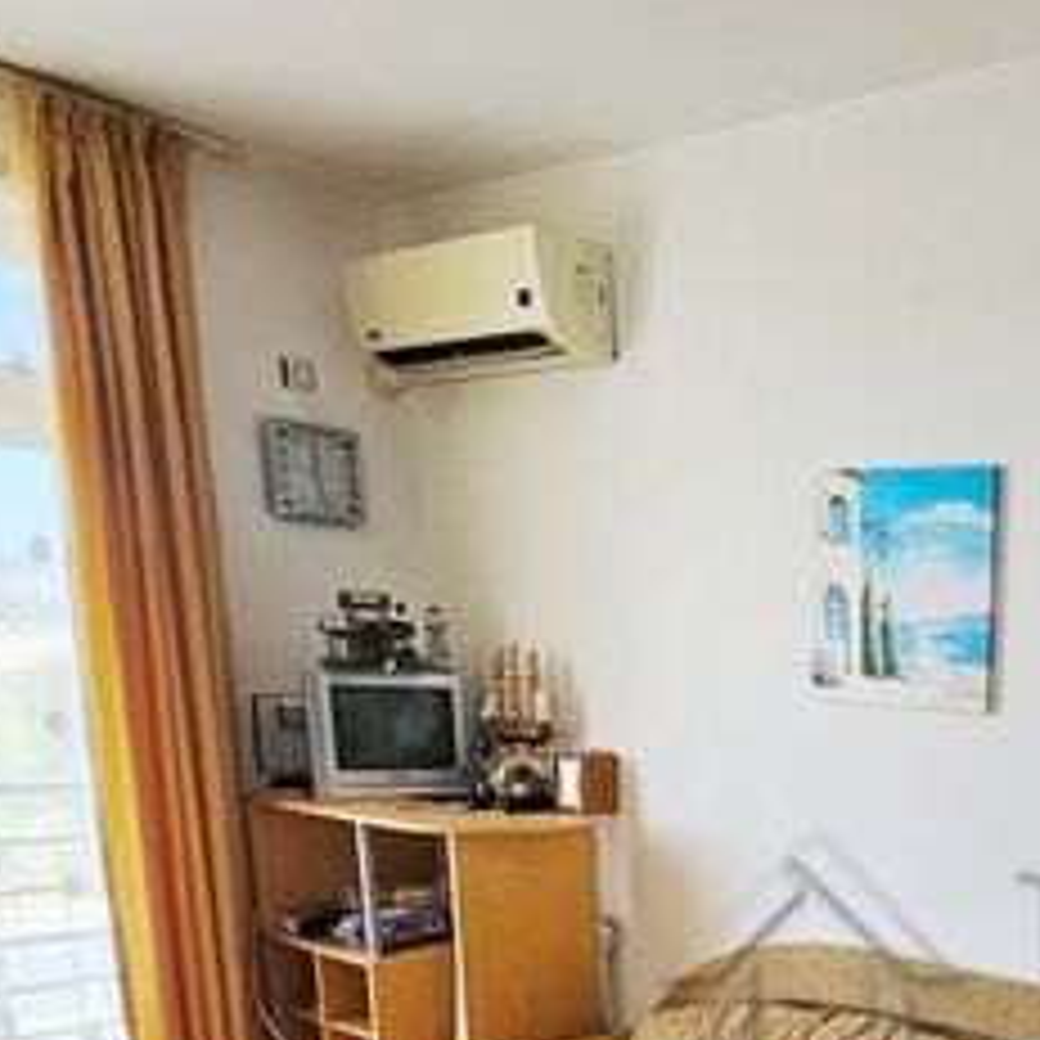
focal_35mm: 35
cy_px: 999
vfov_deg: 42.0
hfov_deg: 39.5
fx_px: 1190
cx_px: 1119
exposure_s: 1/50
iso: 40
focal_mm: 1.7
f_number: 2.2
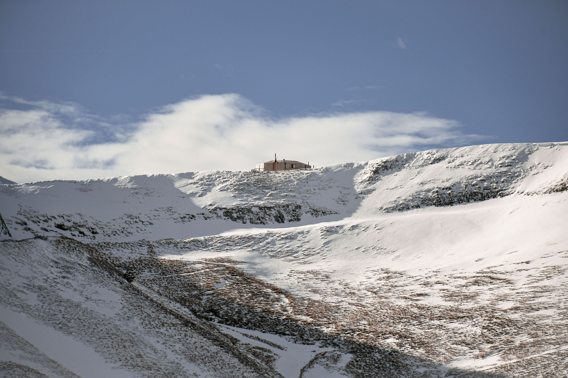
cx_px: 284
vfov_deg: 6.5
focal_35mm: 210
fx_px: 3313
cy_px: 189
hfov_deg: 9.8
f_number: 5.6
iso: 100
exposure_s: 1/2000
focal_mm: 140
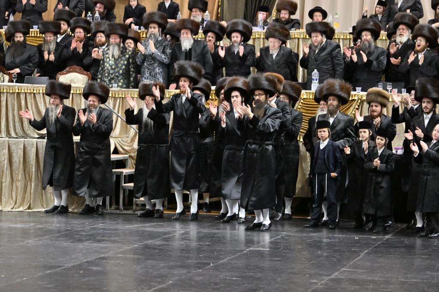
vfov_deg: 10.8
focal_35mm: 127
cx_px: 220
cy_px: 146
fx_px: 1548
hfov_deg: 16.1
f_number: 2.8
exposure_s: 1/200
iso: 1000
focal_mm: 85
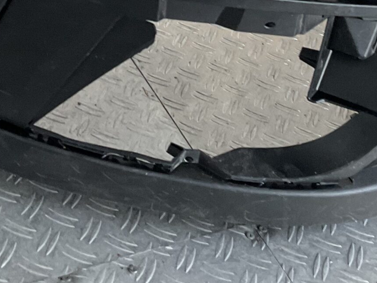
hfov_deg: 22.8
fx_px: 936
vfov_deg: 16.3
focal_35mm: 86
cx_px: 176
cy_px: -84
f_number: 1.8
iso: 50
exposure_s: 1/60
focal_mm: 3
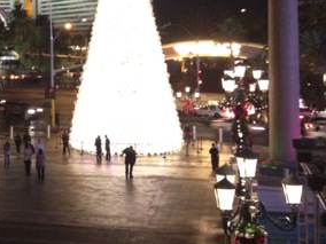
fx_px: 744
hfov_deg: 24.0
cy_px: 54
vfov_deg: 18.5
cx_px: 33
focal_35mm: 79
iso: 400
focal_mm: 4.28
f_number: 2.4
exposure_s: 1/17
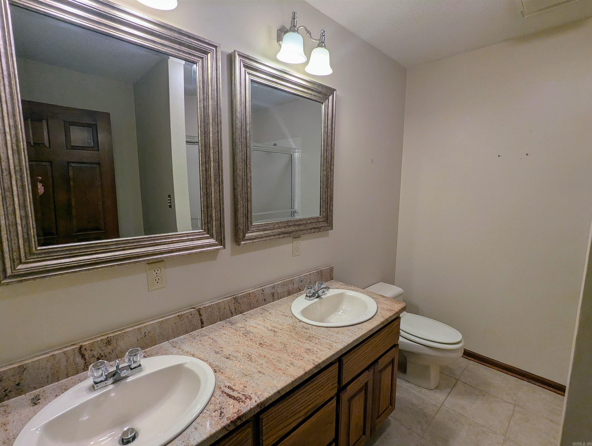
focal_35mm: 16
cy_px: 223
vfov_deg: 78.2
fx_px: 274
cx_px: 296
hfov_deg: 94.4
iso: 75
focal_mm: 2.35
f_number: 2.2
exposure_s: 1/120
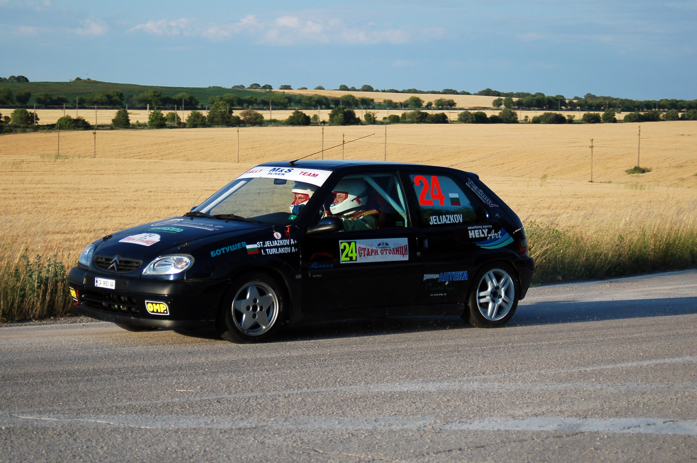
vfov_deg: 14.7
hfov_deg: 21.9
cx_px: 348
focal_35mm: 93
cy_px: 232
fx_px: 1799
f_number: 5
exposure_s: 1/1250
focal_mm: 62
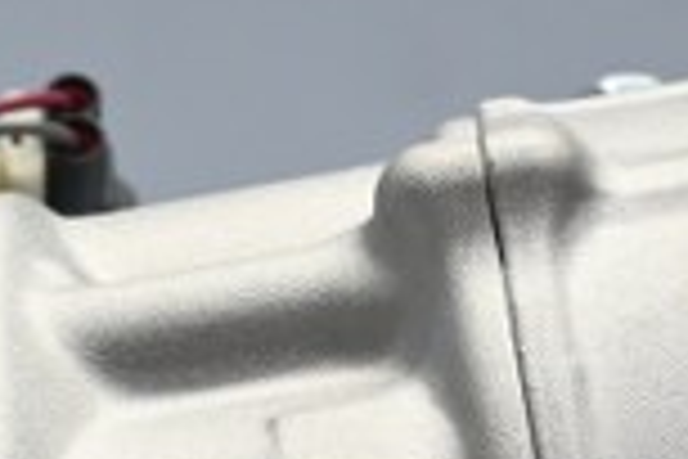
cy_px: 502
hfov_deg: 10.4
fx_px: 3738
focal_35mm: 196
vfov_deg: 7.0
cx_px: 661
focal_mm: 25
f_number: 4.2
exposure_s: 1/125
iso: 1100
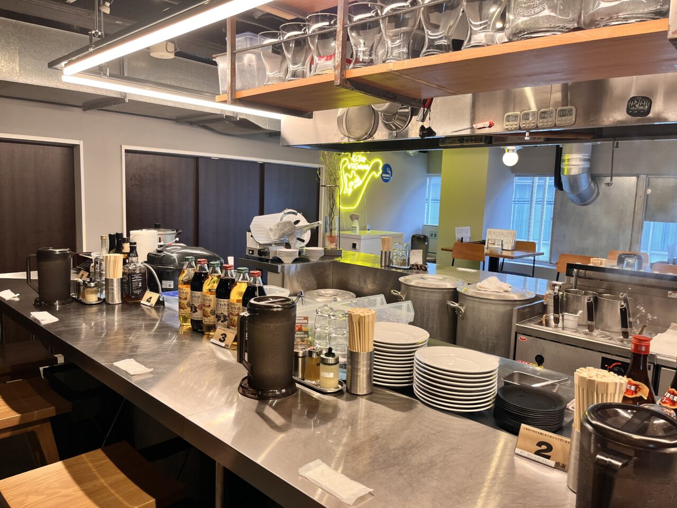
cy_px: 254
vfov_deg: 53.1
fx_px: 508
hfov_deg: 67.3
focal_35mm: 26
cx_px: 338
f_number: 1.6
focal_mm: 5.1
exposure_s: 1/100
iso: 125
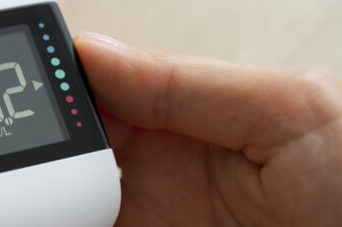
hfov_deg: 15.4
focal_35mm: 131
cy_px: 185
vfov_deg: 10.4
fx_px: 1243
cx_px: 19
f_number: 3.5
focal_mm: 58
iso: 640
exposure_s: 1/250
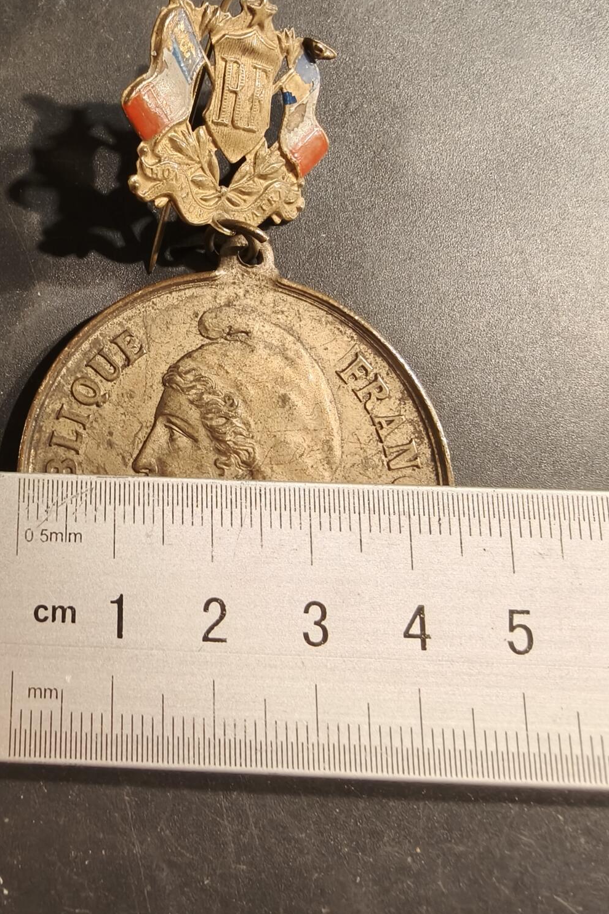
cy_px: 490
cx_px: 237
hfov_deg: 44.7
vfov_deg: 63.6
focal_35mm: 29
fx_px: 736
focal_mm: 2.32
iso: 160
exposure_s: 1/61.2
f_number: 2
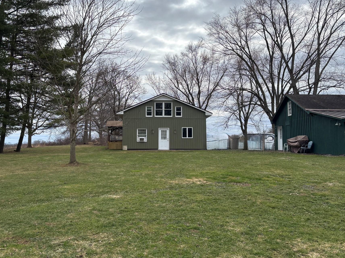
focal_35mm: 31
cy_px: 117
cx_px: 161
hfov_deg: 58.3
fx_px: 309
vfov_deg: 45.4
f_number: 1.6
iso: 50
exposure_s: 1/3413
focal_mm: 5.96
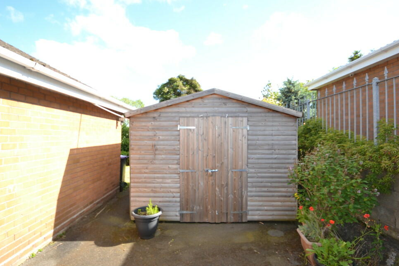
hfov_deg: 89.1
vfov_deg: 66.6
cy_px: 128
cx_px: 208
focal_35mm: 18
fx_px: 202
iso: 100
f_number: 4.5
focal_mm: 11.5
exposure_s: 1/200
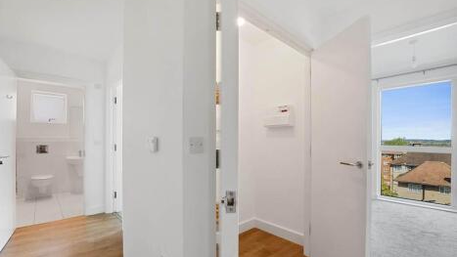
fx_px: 194
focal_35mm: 16
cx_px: 225
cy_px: 140
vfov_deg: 67.0
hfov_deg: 99.3
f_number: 8
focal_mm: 10
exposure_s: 1/5
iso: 250
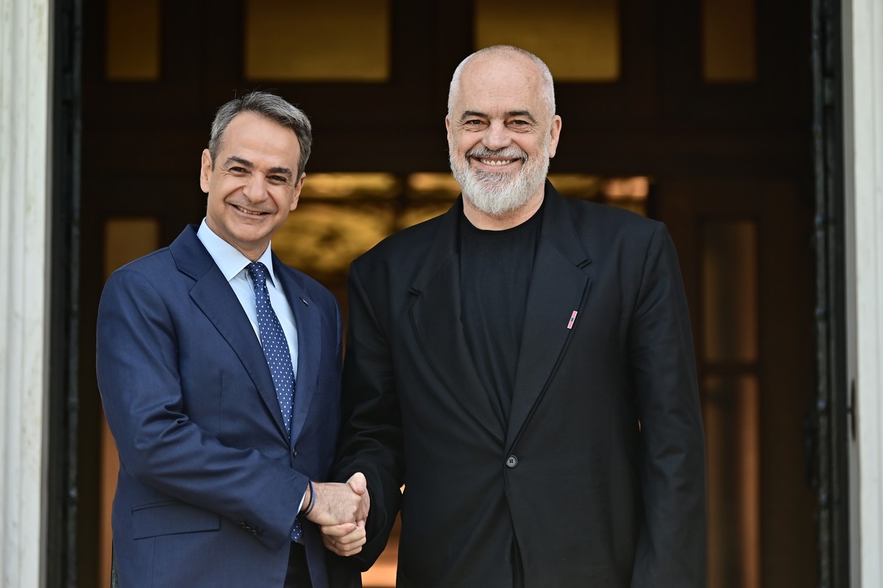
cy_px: 294
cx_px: 442
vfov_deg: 8.8
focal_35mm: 155
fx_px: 3800
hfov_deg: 13.3
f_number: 2.8
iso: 200
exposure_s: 1/400
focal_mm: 155
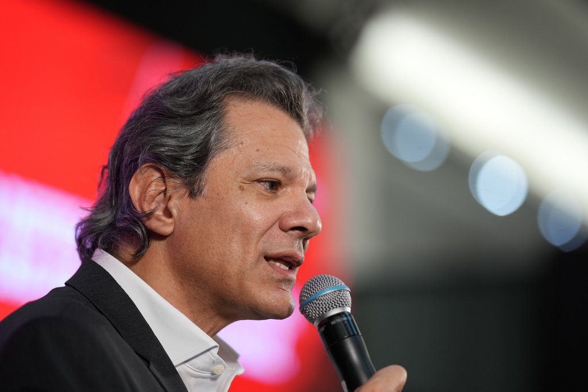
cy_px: 196
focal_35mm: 135
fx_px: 2205
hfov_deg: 15.2
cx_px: 294
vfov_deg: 10.2
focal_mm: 135
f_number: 1.8
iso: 800
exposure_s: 1/640
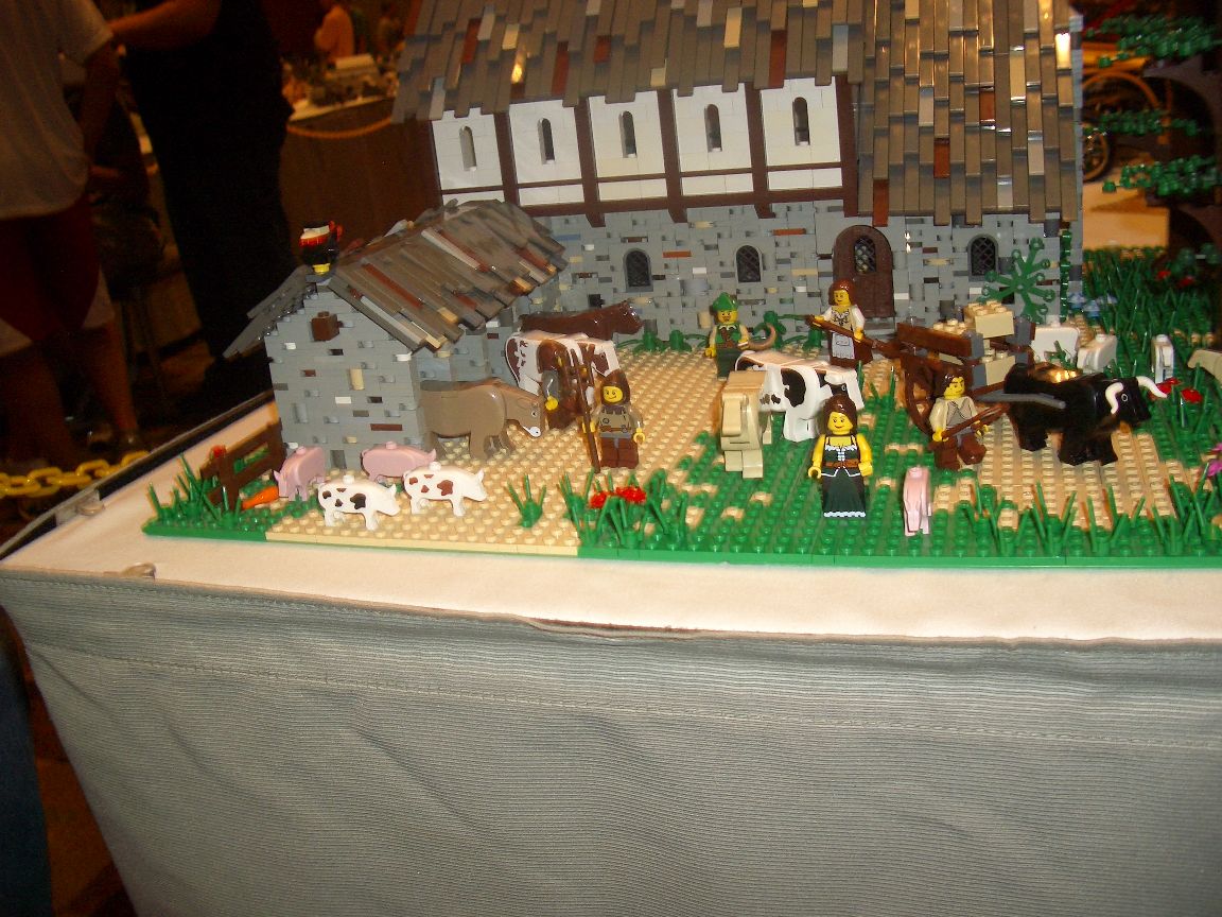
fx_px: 1236
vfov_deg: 40.7
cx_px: 611
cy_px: 458
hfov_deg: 52.6
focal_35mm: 35
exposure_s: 1/60
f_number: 2.6
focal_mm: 5.8
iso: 100
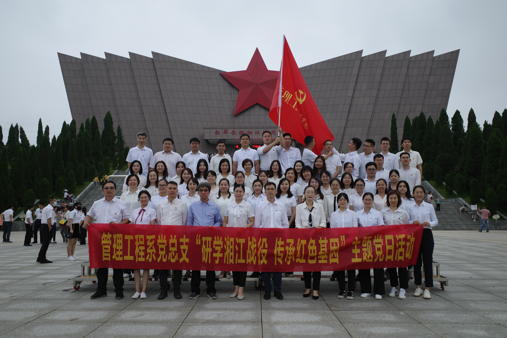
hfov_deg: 65.5
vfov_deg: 46.4
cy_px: 169
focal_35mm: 28
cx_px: 254
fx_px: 394
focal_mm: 18.3
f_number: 3.5
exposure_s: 1/200
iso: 100
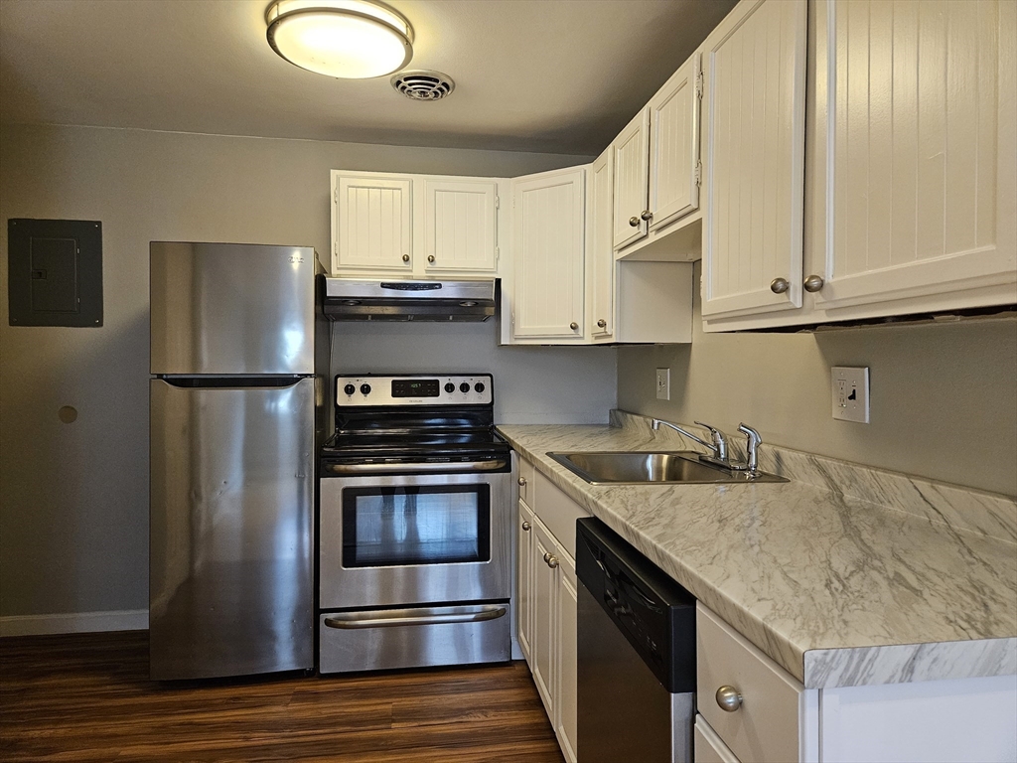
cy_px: 382
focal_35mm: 23
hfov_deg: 73.9
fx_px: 676
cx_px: 508
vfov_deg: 58.9
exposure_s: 1/120
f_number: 1.8
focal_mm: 5.4
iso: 640
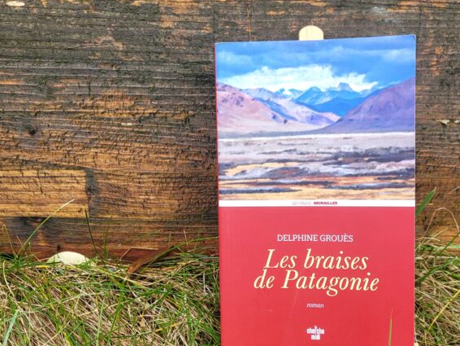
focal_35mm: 47
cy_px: 213
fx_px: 625
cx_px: 287
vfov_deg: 30.8
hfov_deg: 40.1
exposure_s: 1/120
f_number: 1.8
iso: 80
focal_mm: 5.4
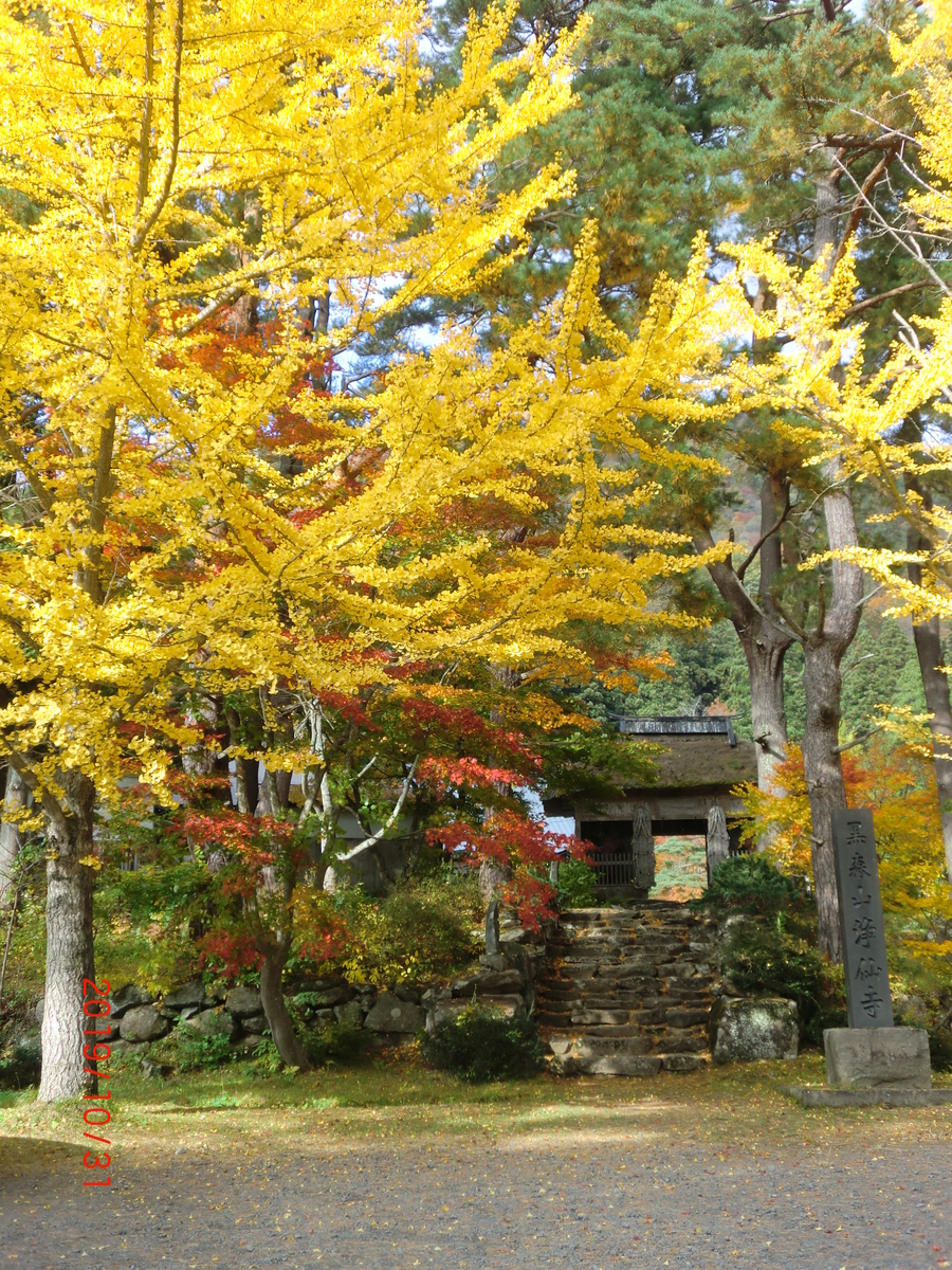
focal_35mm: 36
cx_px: 476
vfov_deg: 51.4
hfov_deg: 39.7
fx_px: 1320
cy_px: 635
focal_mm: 6.51
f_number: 3.1
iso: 64
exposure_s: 1/125
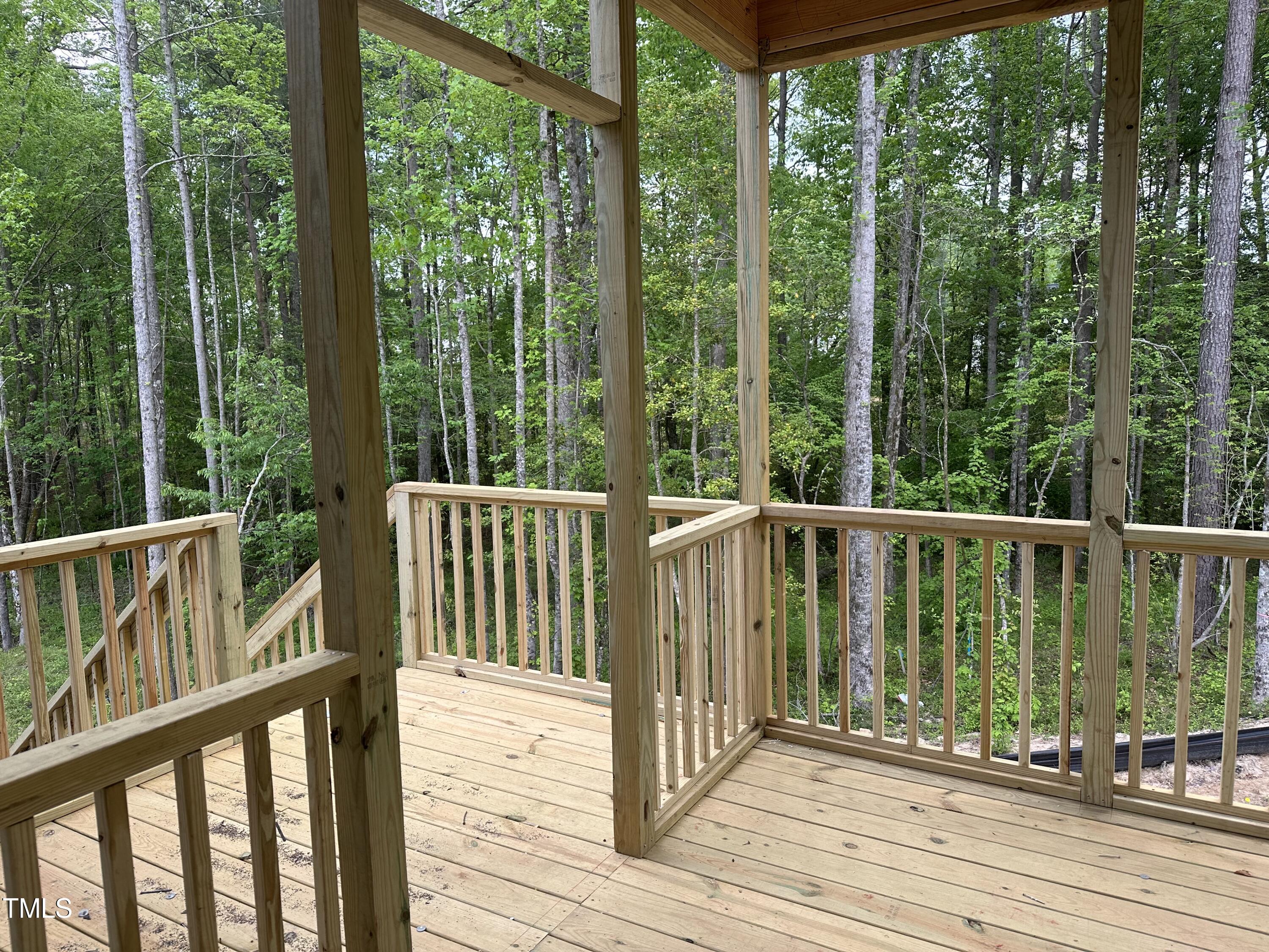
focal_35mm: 24
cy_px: 476
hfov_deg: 71.6
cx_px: 634
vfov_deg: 56.8
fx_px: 880
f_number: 1.78
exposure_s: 1/327
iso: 80
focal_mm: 6.86
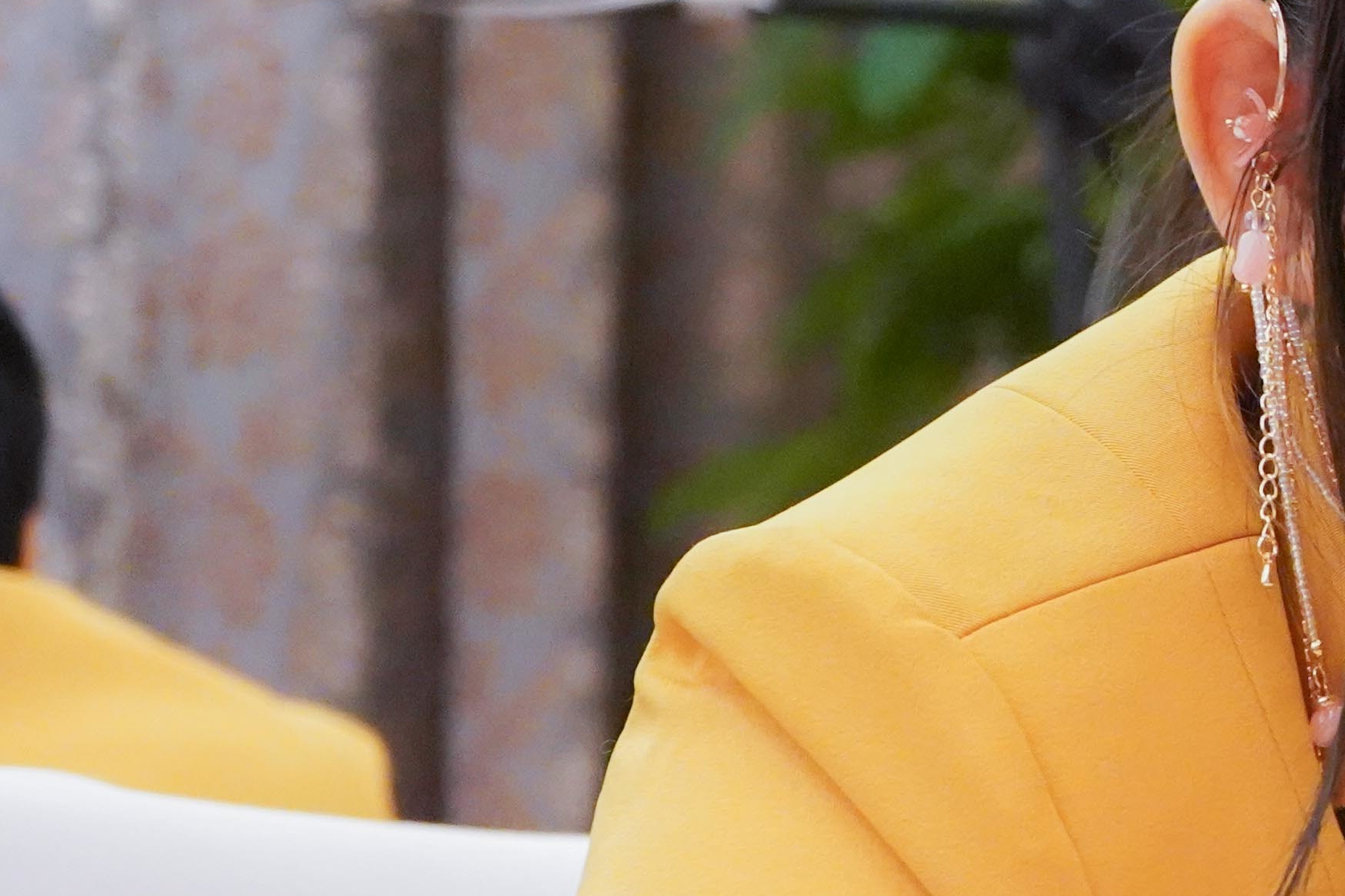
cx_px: 2191
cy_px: 463
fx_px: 6687
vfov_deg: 7.7
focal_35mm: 179
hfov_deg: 10.9
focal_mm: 52
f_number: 5.6
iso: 8000
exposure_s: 1/80
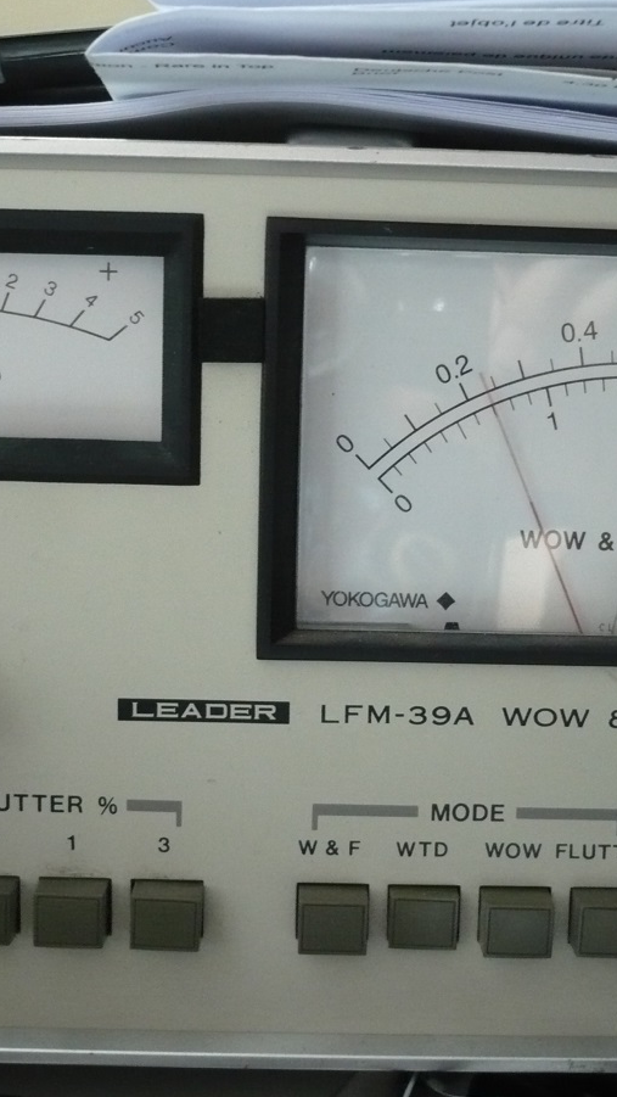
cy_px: 538
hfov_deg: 23.1
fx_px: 1512
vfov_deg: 39.9
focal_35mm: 52
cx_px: 328
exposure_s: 1/15
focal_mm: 5.8
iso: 400
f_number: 2.8
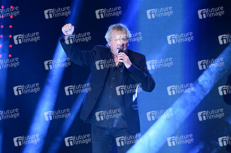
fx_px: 1282
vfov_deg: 6.9
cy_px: 76
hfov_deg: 10.3
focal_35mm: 200
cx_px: 116
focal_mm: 200
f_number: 3.2
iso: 2000
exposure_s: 1/250
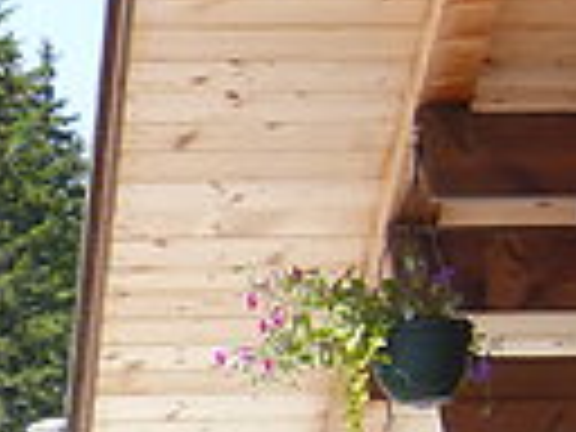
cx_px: 1580
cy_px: 191
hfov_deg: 6.2
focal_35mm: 301
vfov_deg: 4.9
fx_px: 5009
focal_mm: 9
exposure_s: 1/320
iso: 100
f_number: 4
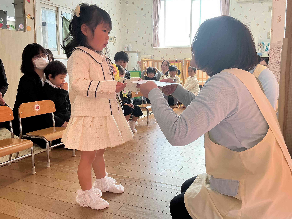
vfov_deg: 44.1
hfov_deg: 56.7
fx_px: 270
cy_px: 102
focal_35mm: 32
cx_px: 160
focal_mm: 3
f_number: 1.8
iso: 32
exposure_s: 1/120
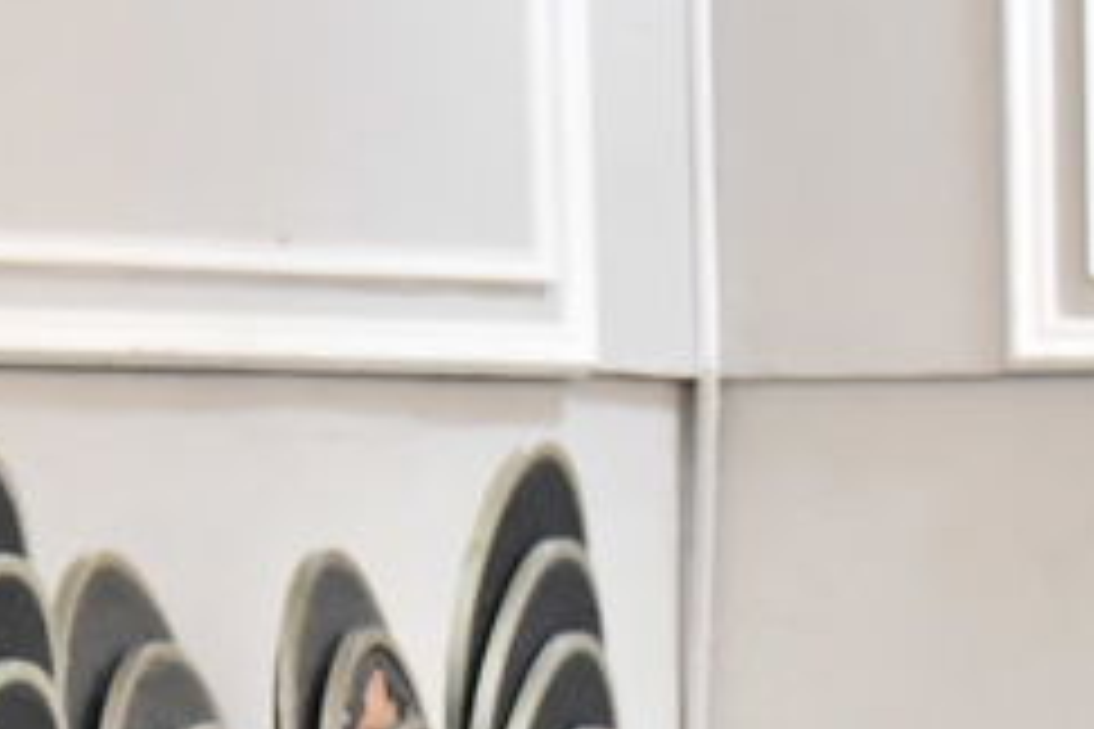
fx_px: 18414
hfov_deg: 3.4
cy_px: 1294
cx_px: 743
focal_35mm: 606
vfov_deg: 2.3
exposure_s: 1/125
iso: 3200
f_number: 5.6
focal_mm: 105
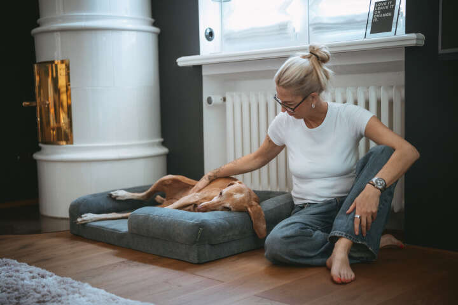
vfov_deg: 27.0
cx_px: 229
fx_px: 636
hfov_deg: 39.6
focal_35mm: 50
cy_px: 152
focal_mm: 50
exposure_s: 1/200
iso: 1600
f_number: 1.6
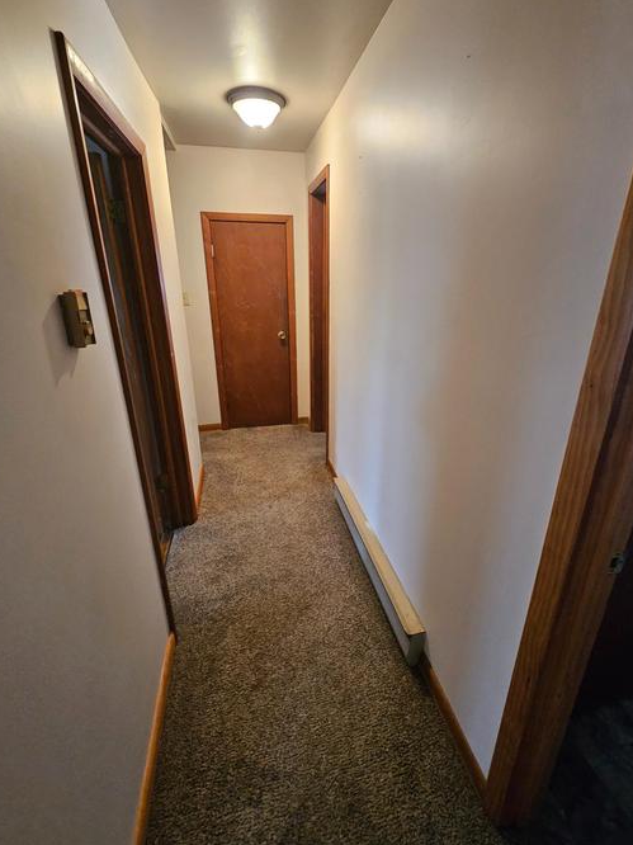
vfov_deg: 98.2
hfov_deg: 81.7
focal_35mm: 15
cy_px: 421
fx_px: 366
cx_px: 329
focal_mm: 1.74
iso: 400
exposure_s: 1/30
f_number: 2.2
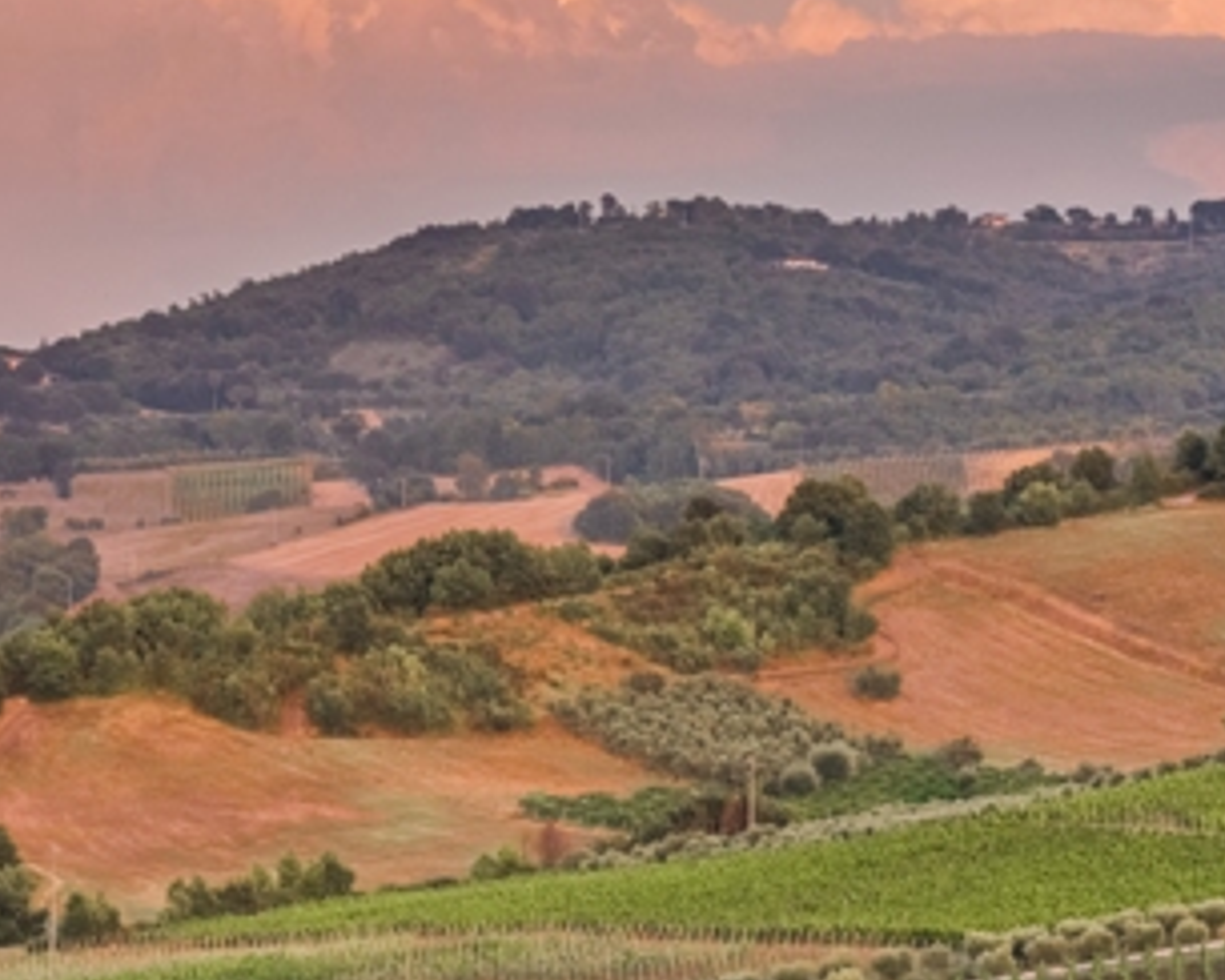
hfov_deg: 7.7
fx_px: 9100
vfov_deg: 6.1
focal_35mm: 251
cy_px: 1066
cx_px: 365
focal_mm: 120
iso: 200
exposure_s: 1/125
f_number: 6.4
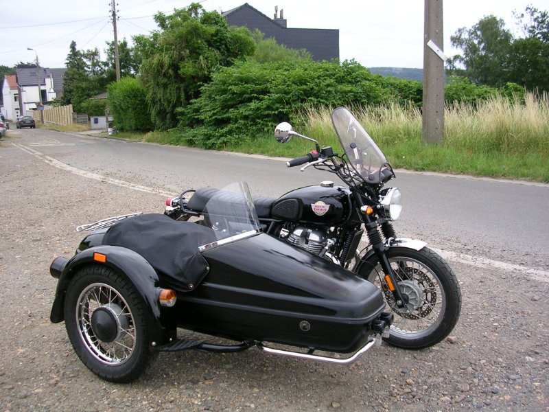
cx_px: 274
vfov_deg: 37.7
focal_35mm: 38
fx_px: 603
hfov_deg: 49.0
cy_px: 206
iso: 50
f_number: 2.8
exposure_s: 1/465
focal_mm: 5.8
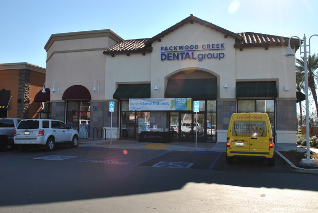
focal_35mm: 33
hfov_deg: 57.1
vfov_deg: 40.1
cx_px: 159
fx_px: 292
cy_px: 106
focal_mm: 22
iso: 100
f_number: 9
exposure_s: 1/200
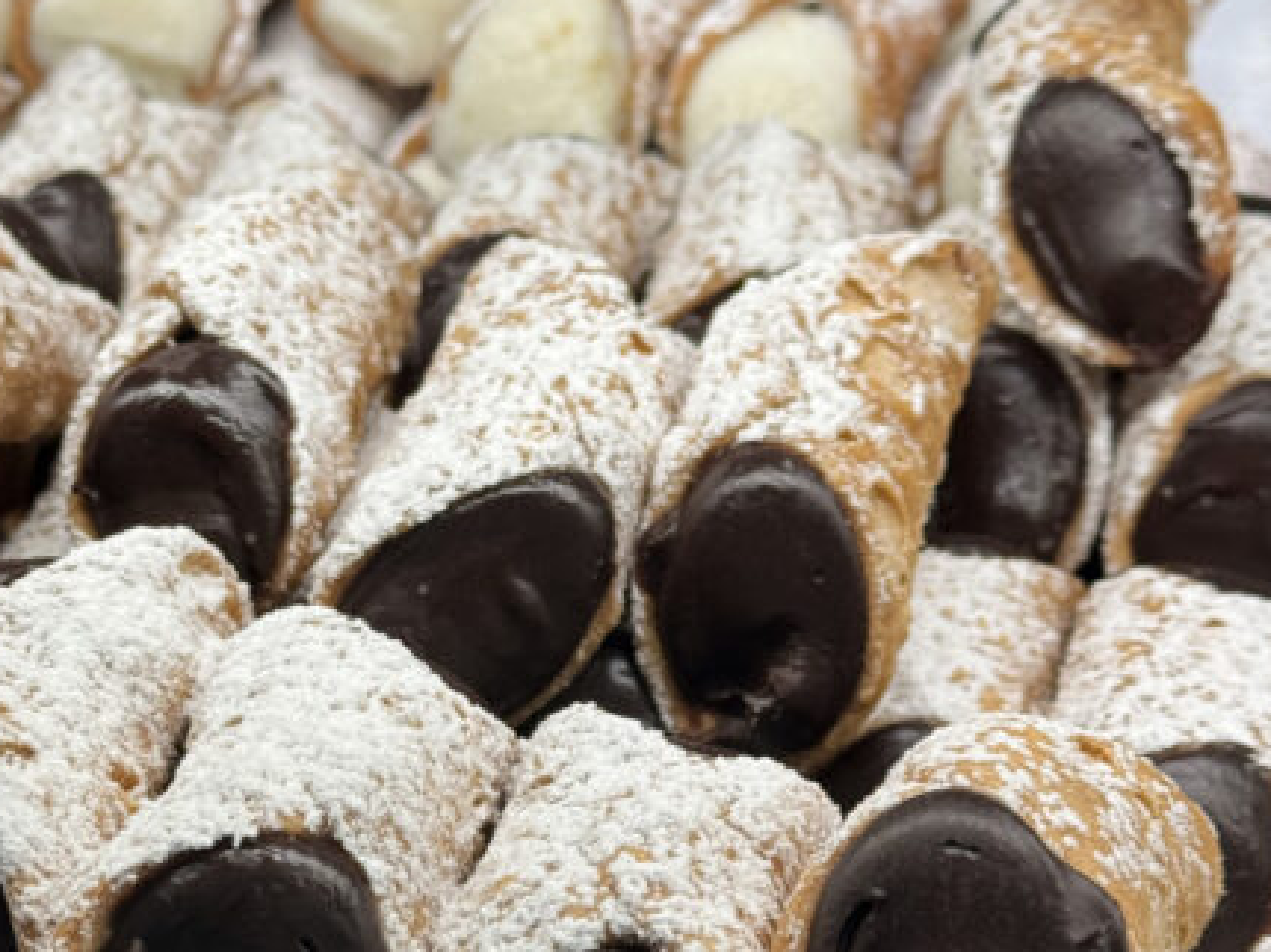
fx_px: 2459
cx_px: 467
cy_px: 511
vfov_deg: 21.9
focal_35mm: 67
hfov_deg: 28.9
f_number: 1.8
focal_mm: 6.8
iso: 50
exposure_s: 1/213
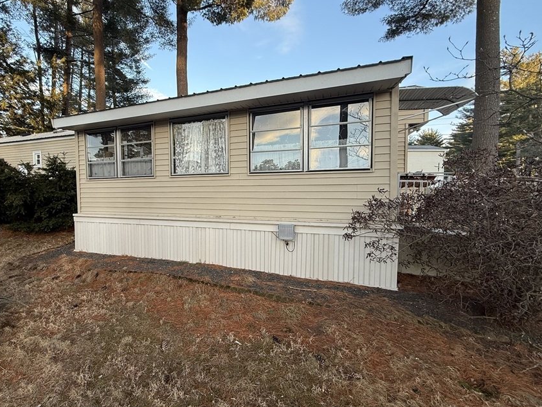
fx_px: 266
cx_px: 229
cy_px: 200
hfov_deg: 90.3
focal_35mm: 17
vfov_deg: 74.7
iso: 64
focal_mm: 2.22
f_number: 2.2
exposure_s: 1/130
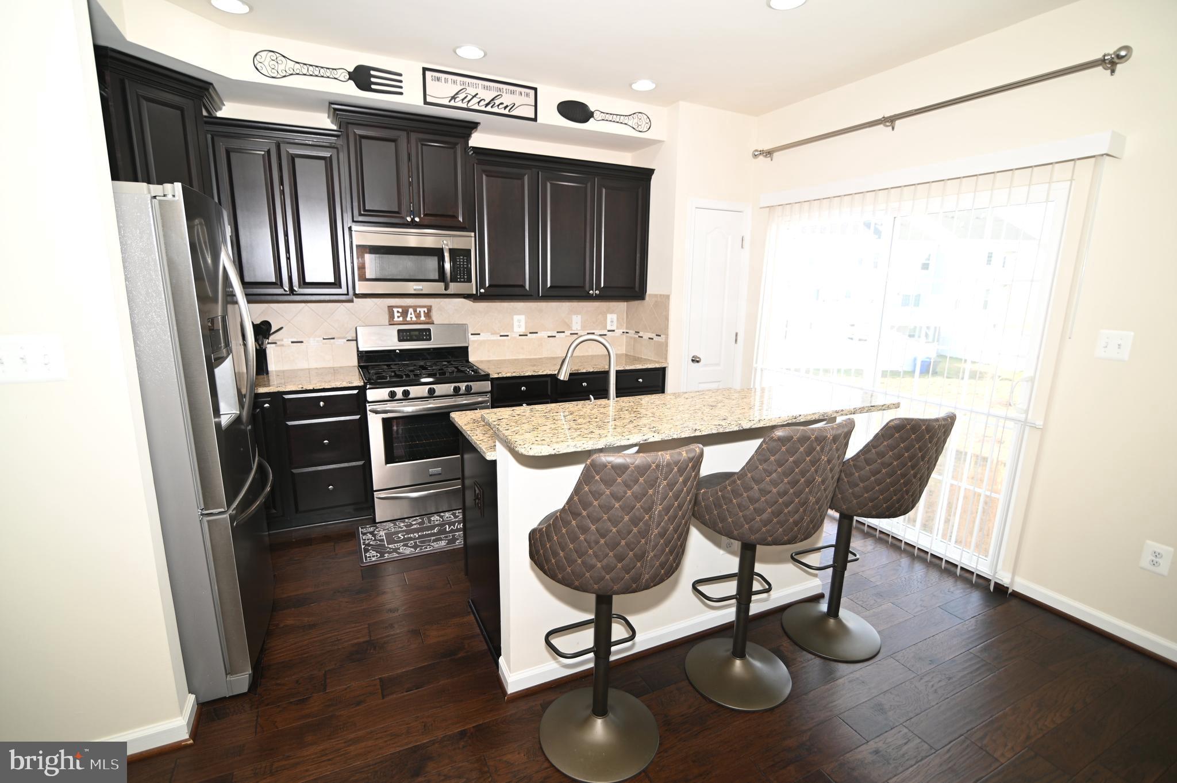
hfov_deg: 96.8
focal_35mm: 16
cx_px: 588
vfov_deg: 73.7
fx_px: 523
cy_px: 392
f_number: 2.8
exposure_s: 1/80
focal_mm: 16
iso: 100
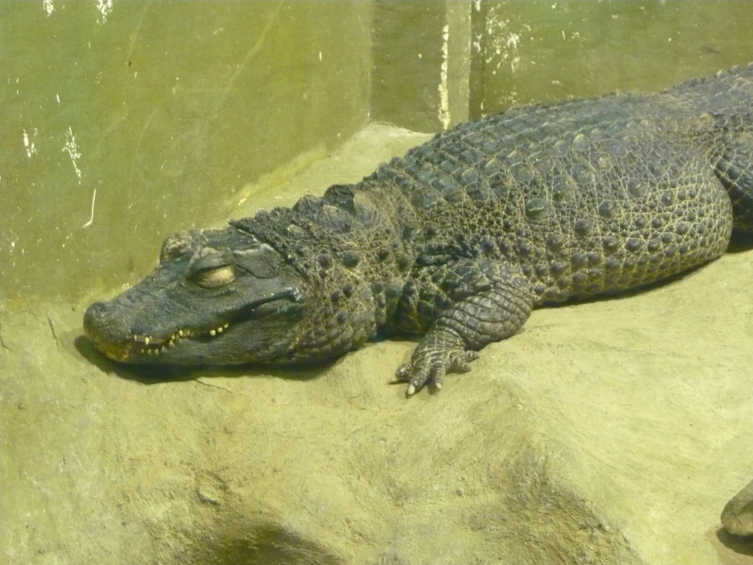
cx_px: 376
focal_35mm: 100
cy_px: 282
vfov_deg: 14.8
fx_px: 2175
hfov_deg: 19.6
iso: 800
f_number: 5.1
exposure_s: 1/8
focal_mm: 16.5
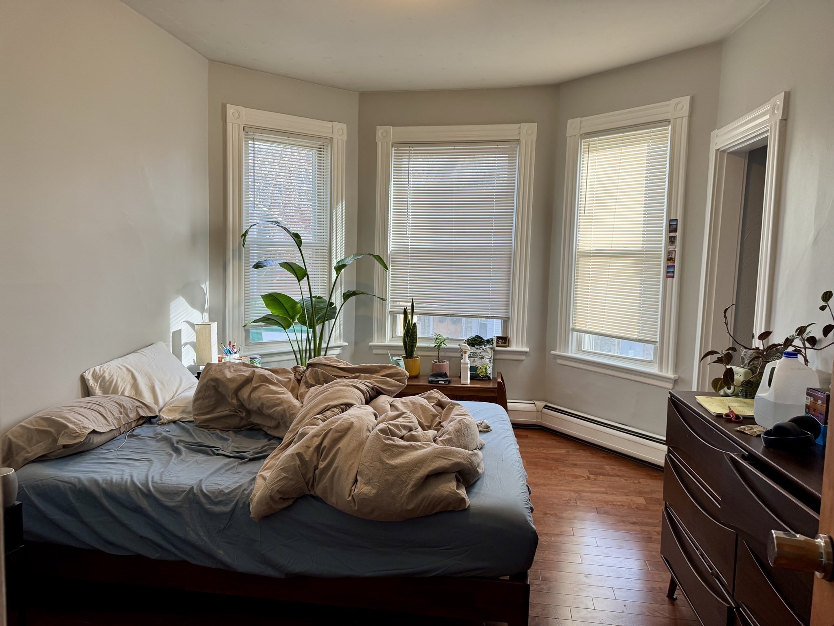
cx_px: 417
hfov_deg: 71.6
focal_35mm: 24
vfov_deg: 56.8
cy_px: 313
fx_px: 578
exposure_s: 1/120
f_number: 1.78
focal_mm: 6.76
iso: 100
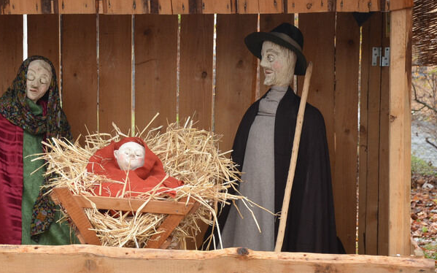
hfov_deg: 19.4
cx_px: 123
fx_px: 1274
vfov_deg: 12.2
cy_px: 169
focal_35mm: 107
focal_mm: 42
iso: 400
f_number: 5.6
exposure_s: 1/125
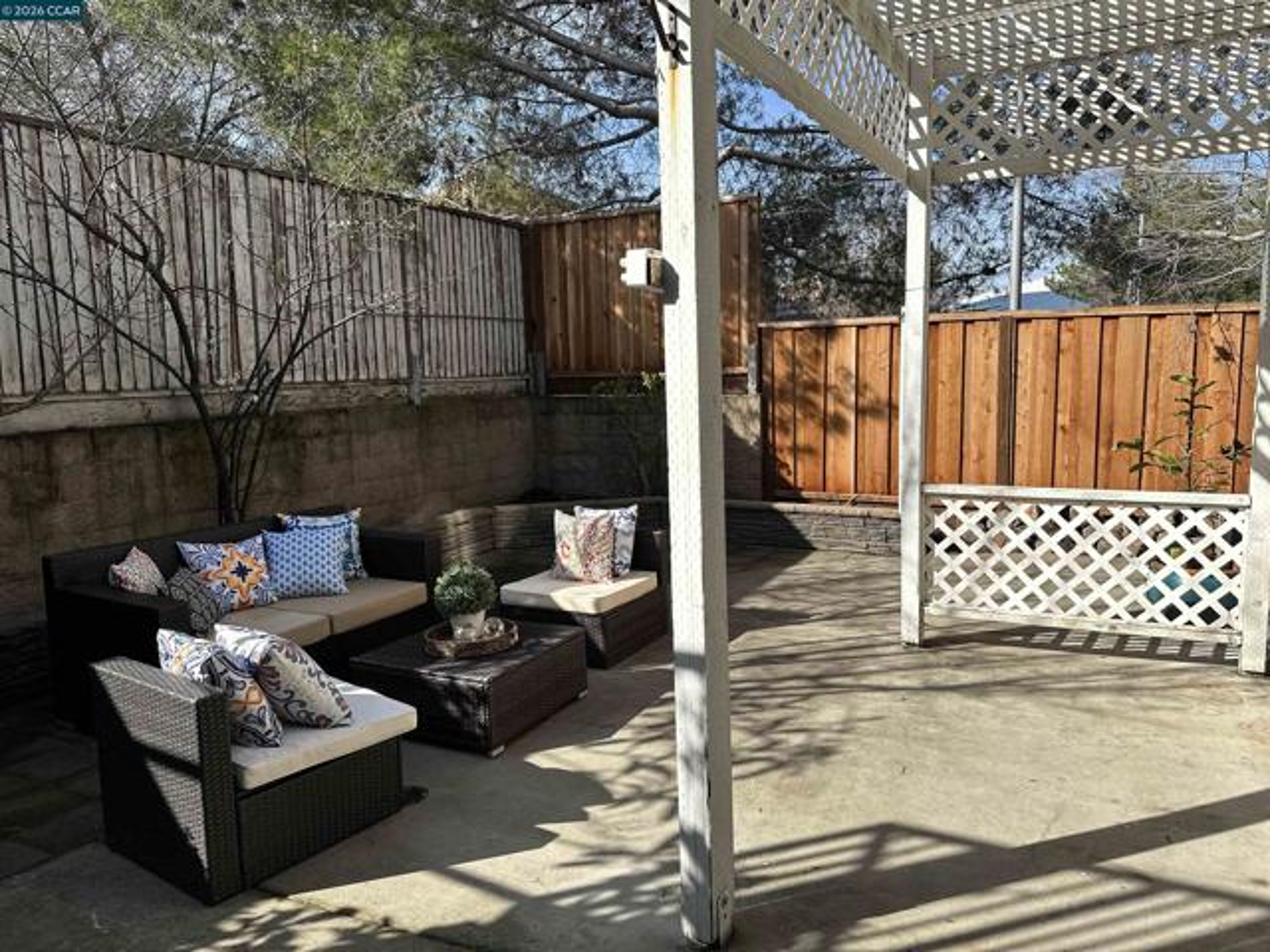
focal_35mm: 24
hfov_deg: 71.6
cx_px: 635
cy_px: 476
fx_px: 881
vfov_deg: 56.8
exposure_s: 1/2882
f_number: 1.78
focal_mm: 6.86
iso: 80
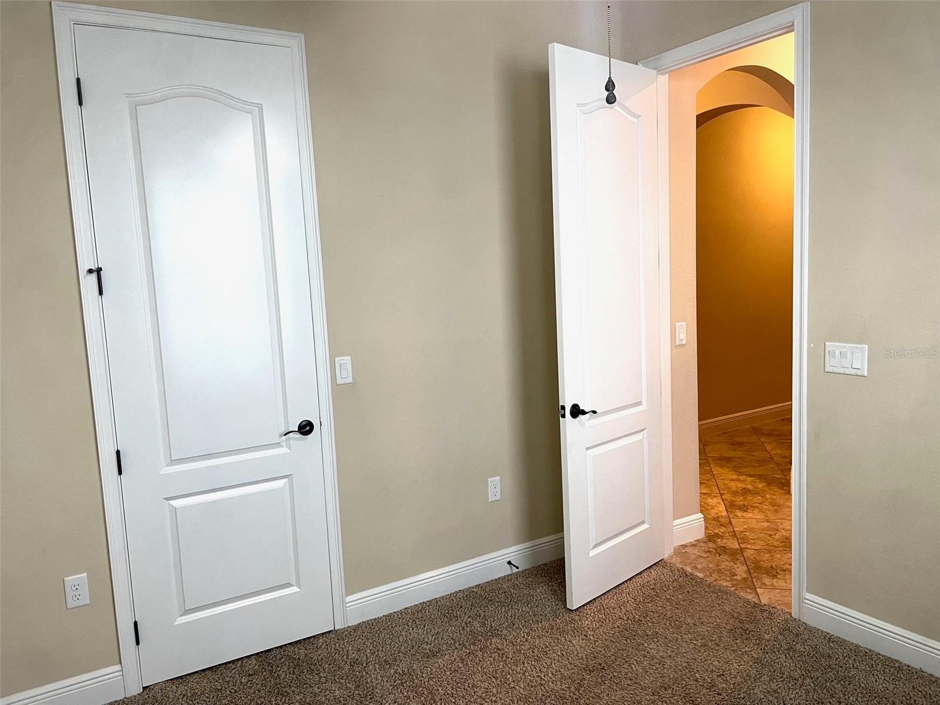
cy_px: 352
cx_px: 470
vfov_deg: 53.1
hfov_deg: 67.3
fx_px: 706
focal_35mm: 26
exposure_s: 1/60
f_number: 1.6
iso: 160
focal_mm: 4.2
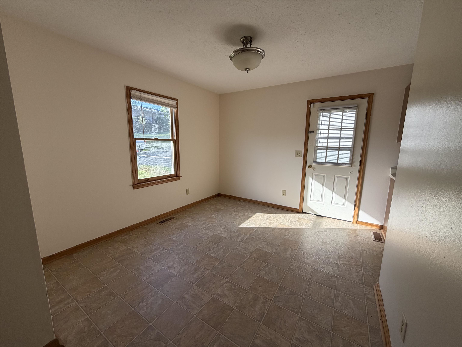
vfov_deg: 85.7
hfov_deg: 102.1
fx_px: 187
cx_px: 231
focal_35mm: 14
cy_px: 174
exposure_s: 1/228
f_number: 2.2
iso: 50
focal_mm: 2.22
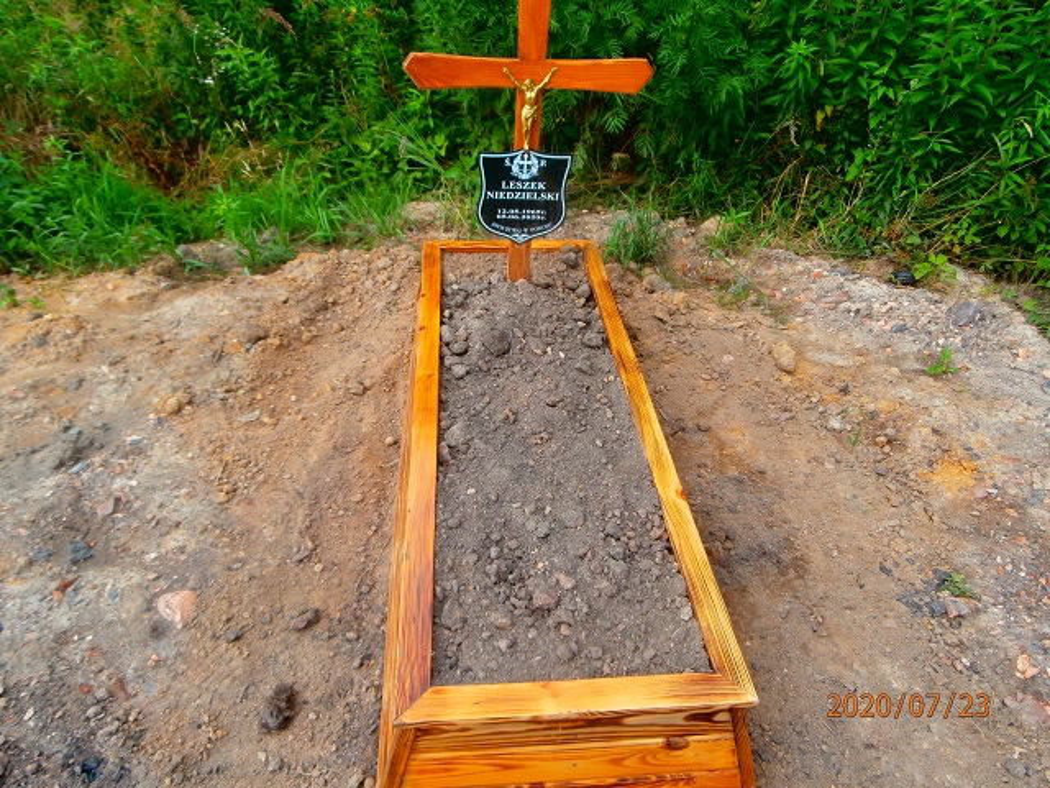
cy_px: 394
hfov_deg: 71.6
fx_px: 728
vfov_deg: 56.8
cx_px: 525
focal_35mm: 24
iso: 100
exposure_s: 1/400
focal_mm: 4.2
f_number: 3
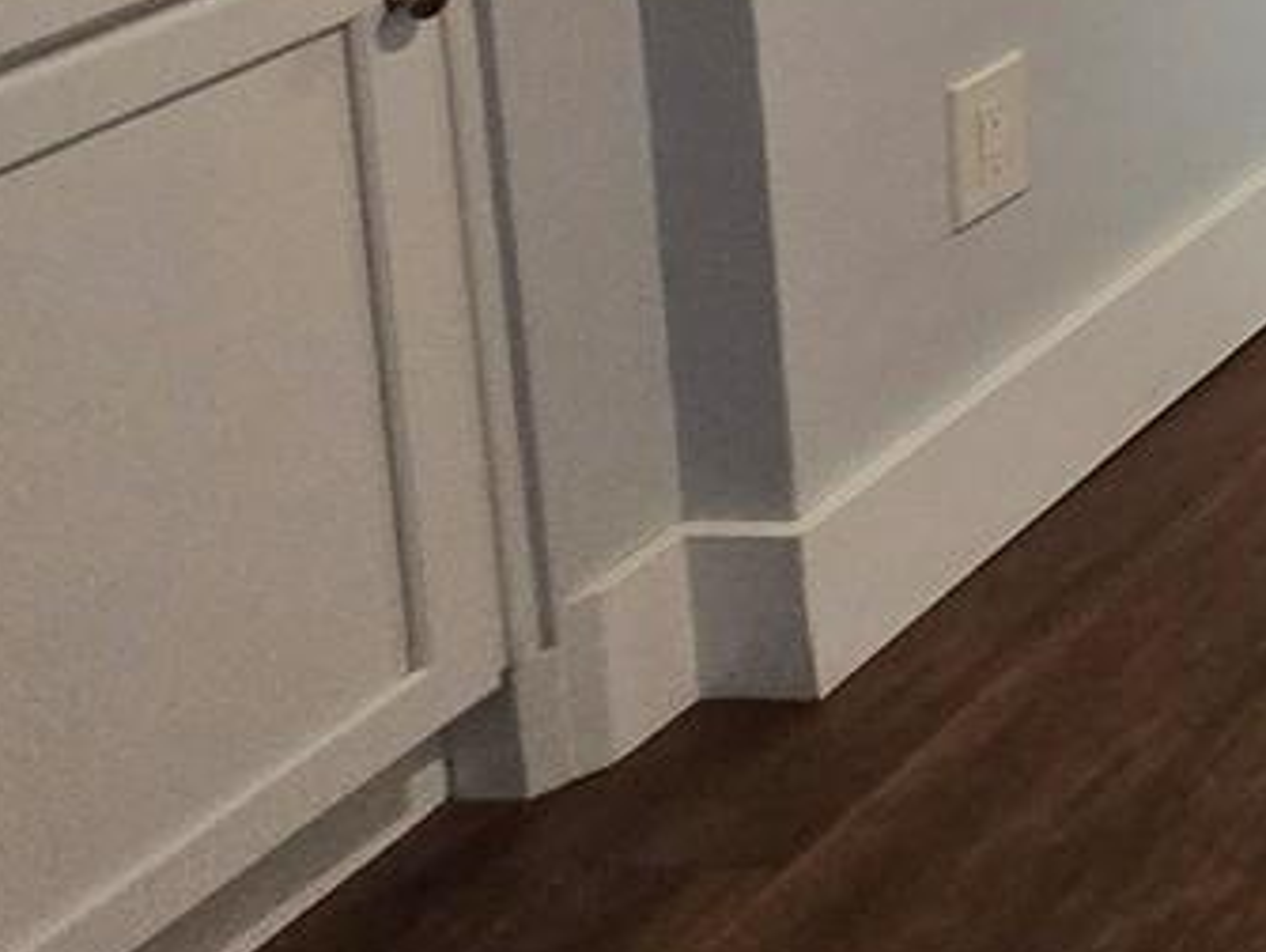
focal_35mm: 62
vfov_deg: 17.8
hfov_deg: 15.9
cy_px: -869
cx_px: 2936
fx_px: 2270
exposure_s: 1/60
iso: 320
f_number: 2.2
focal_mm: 2.2
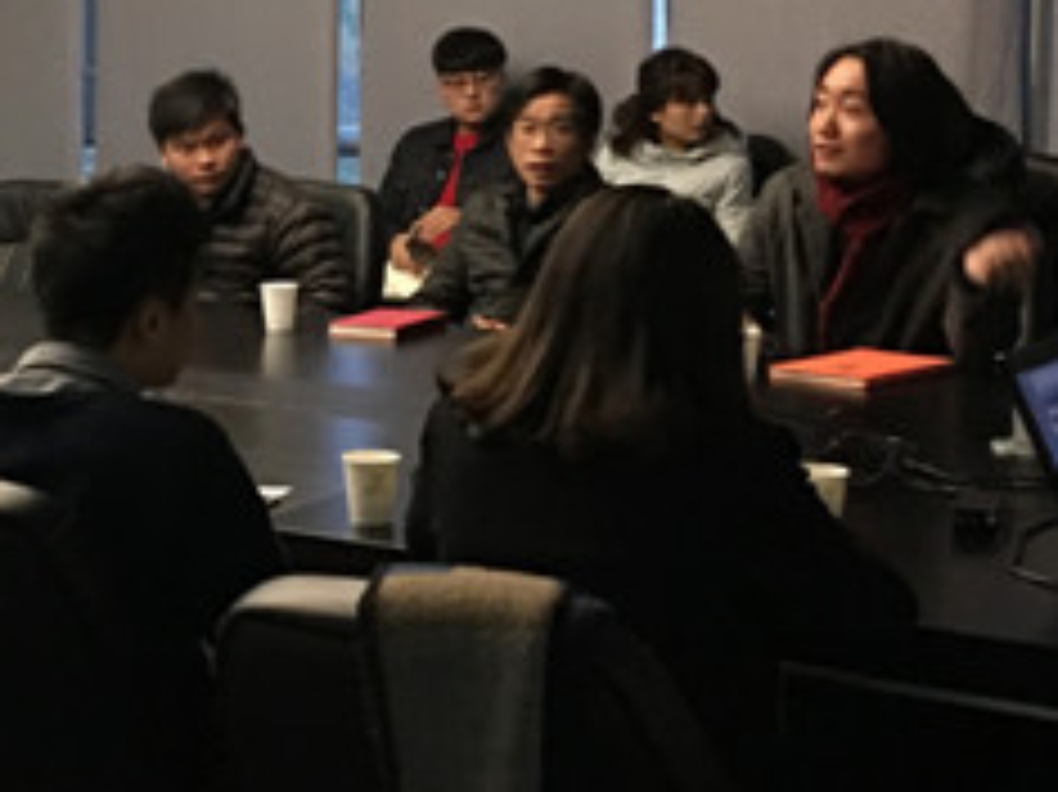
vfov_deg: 17.5
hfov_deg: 22.3
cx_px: -36
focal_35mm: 84
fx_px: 2566
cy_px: 261
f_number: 2.2
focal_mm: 4.15
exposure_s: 1/8
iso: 125
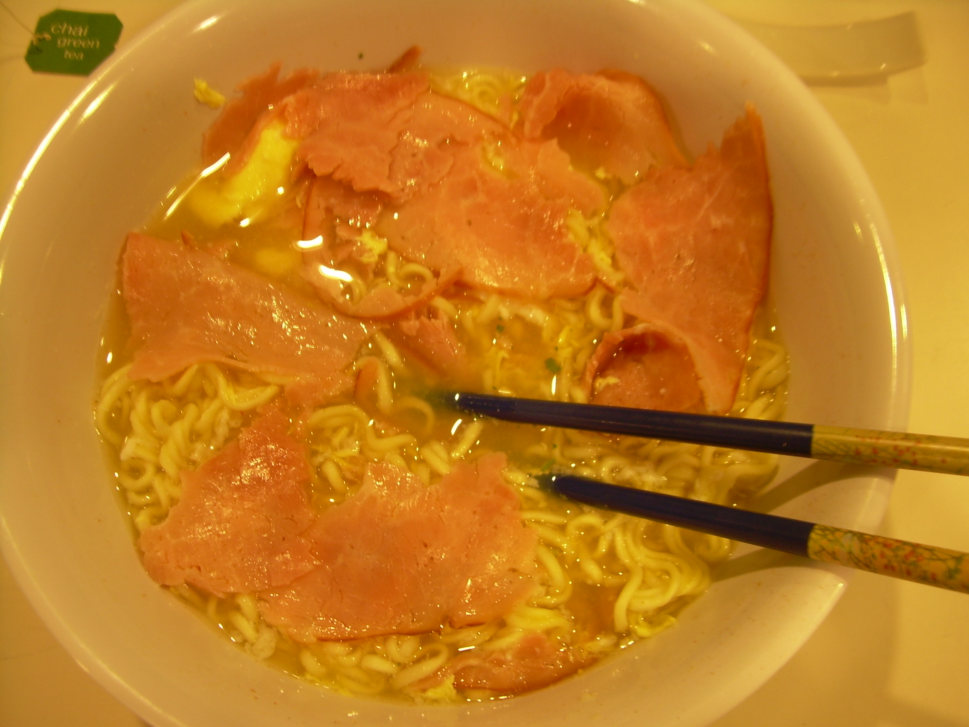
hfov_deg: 49.0
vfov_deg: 37.7
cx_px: 484
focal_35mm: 38
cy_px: 364
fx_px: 1064
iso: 50
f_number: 2.8
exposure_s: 1/4.4
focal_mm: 6.3
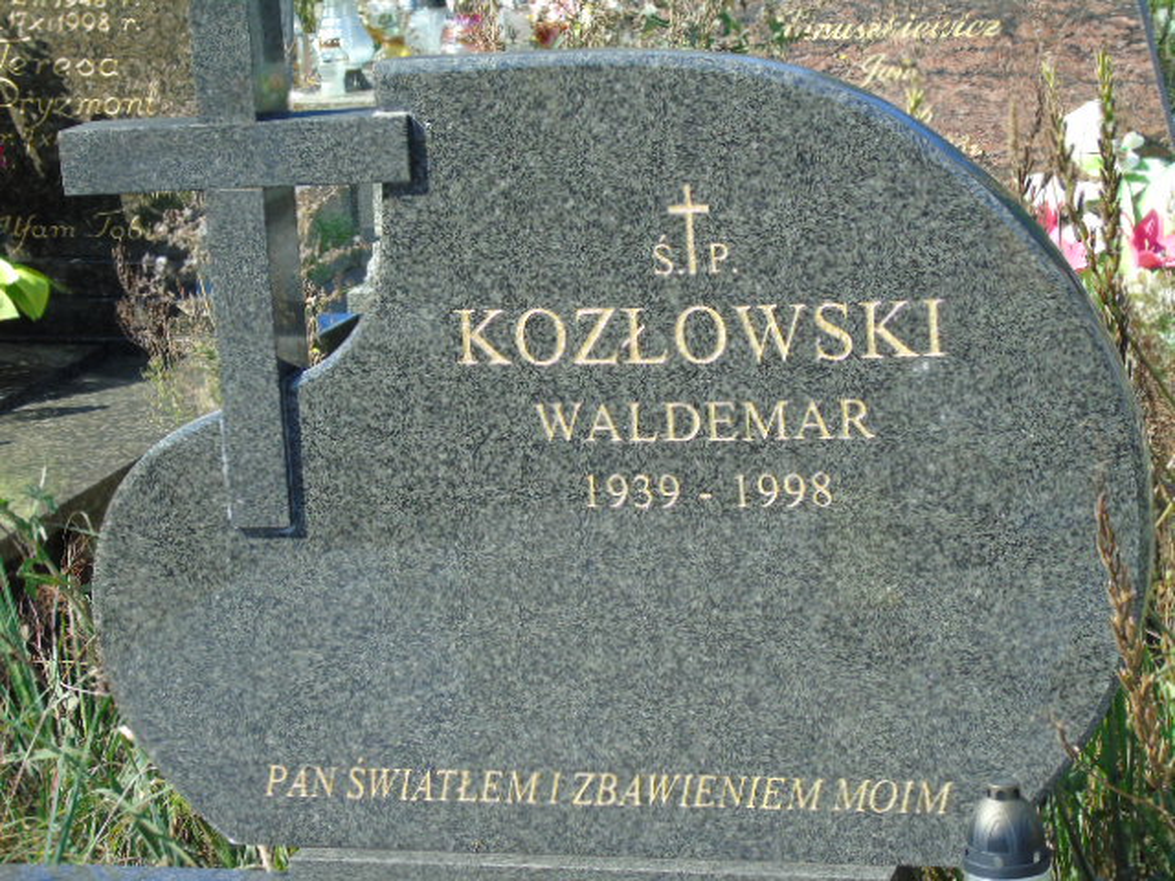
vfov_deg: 15.7
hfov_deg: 20.9
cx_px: 588
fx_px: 3191
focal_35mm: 94
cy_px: 440
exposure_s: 1/250
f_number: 4.3
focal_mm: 17
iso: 80
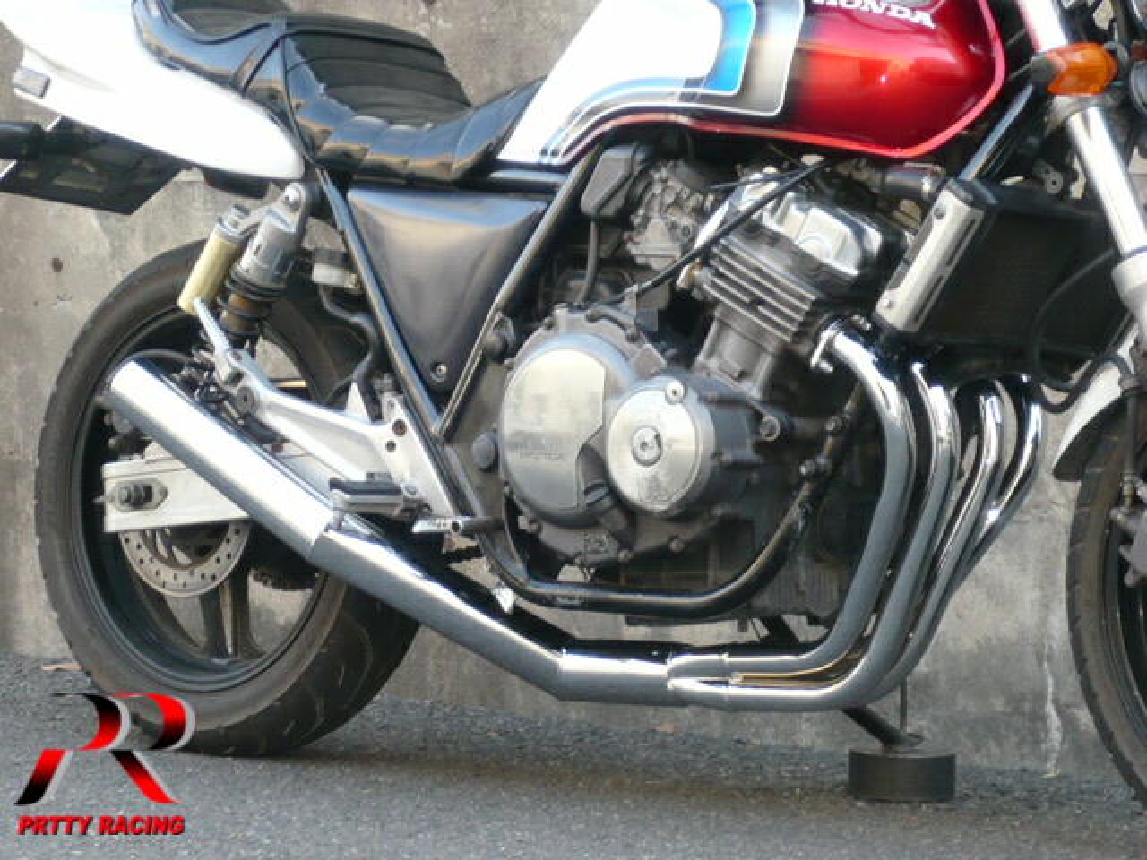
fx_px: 3645
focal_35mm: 110
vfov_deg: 13.5
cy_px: 430
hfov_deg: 17.9
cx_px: 574
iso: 160
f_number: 4.7
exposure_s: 1/30
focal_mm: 12
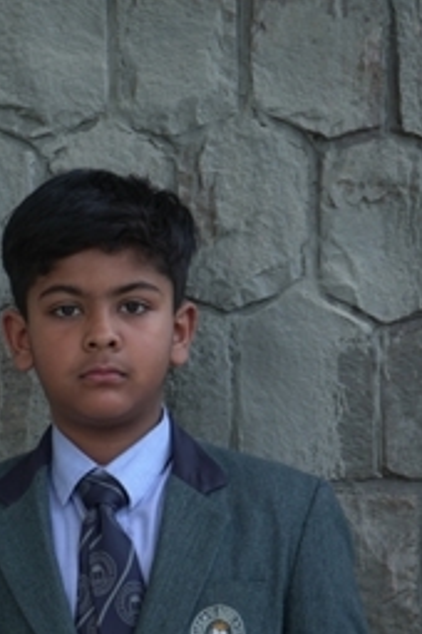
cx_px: 93
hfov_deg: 11.1
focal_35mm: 123
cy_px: 535
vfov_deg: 16.5
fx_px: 2163
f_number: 5.6
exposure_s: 1/125
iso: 160
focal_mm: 70
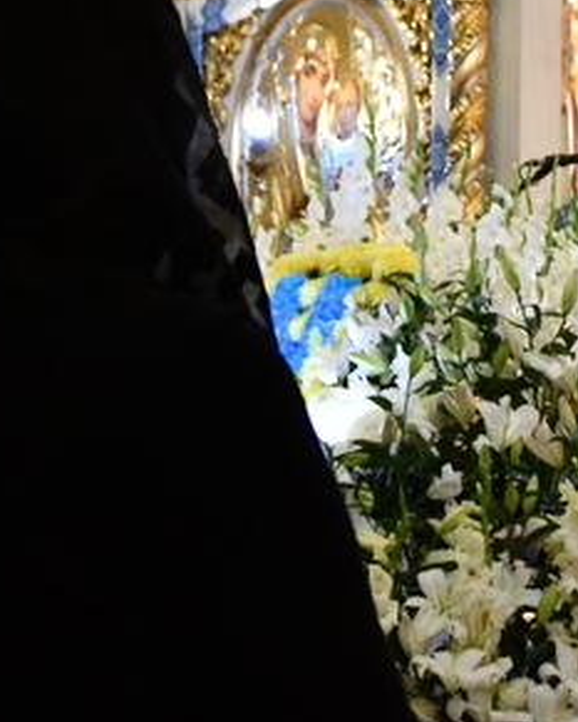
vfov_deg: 17.3
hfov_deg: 13.7
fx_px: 2372
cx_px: 585
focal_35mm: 111
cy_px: 321
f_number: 4
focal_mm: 28
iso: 3600
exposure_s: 1/60
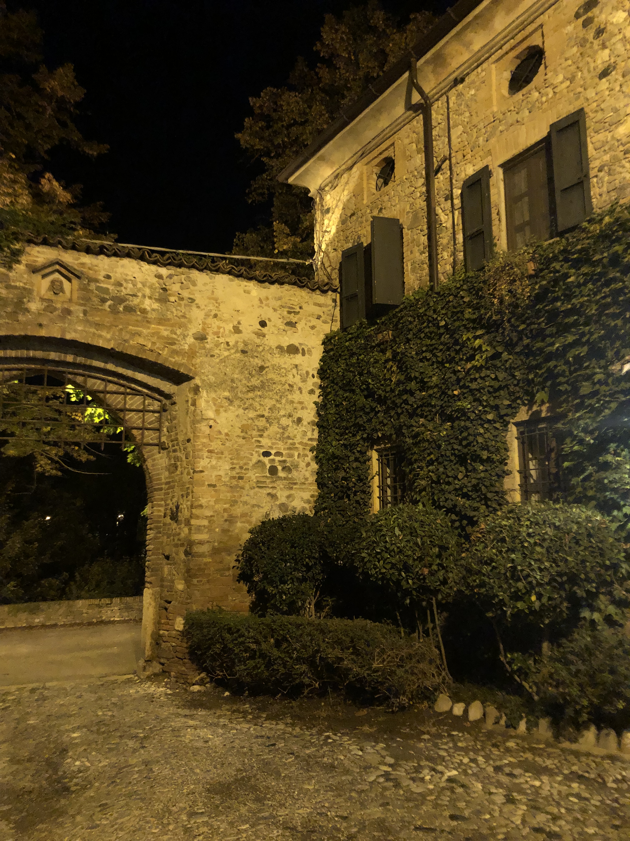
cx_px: 315
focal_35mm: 28
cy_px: 420
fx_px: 679
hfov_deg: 49.7
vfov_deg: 63.4
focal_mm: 3.99
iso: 640
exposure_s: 1/4
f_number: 1.8
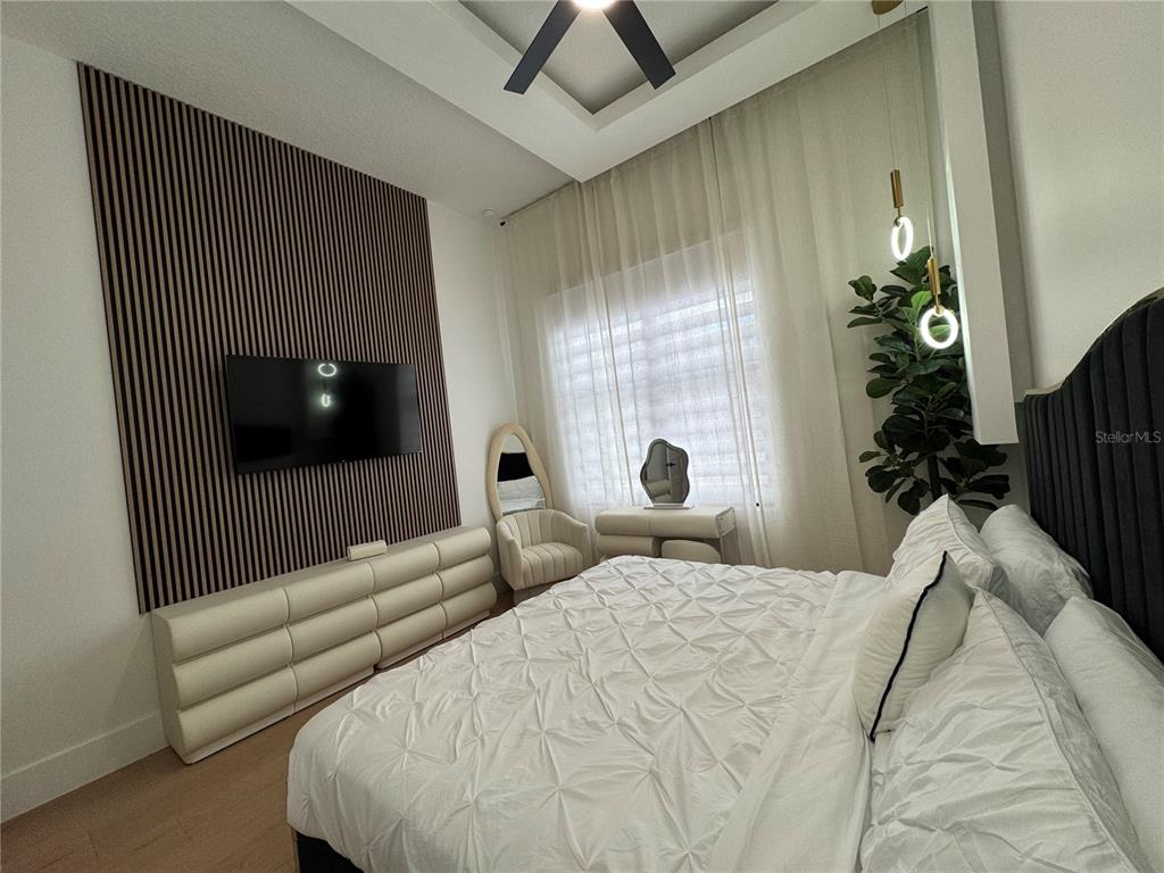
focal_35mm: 14
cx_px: 582
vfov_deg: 85.7
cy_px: 436
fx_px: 471
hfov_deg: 102.1
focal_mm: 2.22
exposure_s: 1/120
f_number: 2.2
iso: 80
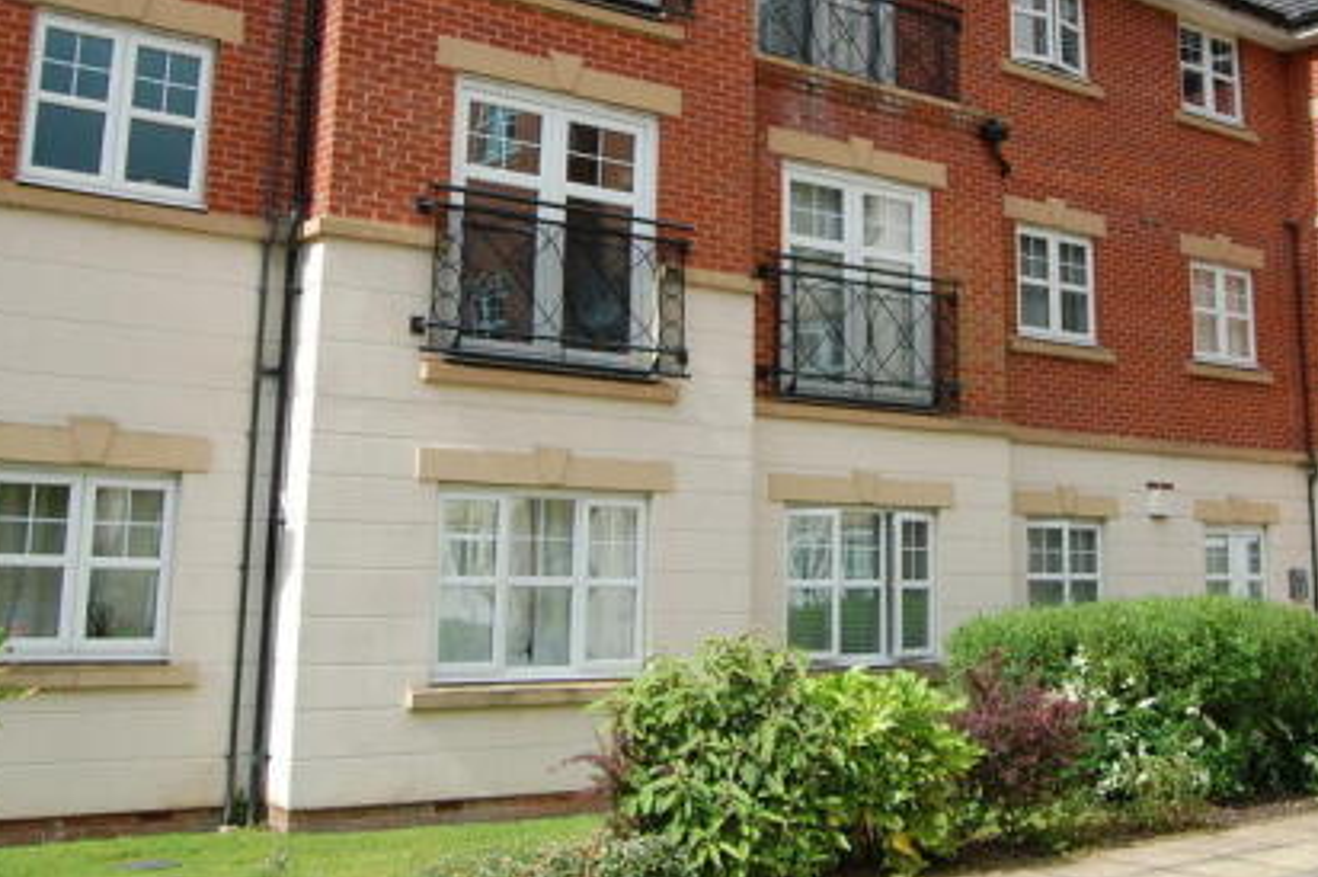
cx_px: 771
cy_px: 224
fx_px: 1573
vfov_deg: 30.6
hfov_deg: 45.3
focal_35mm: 43
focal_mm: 18
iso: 400
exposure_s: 1/400
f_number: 10
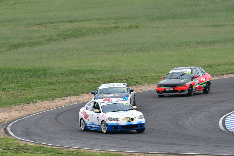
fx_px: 4876
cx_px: 117
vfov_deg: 1.8
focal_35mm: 750
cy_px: 78
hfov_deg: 2.7
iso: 800
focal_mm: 500
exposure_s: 1/640
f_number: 11
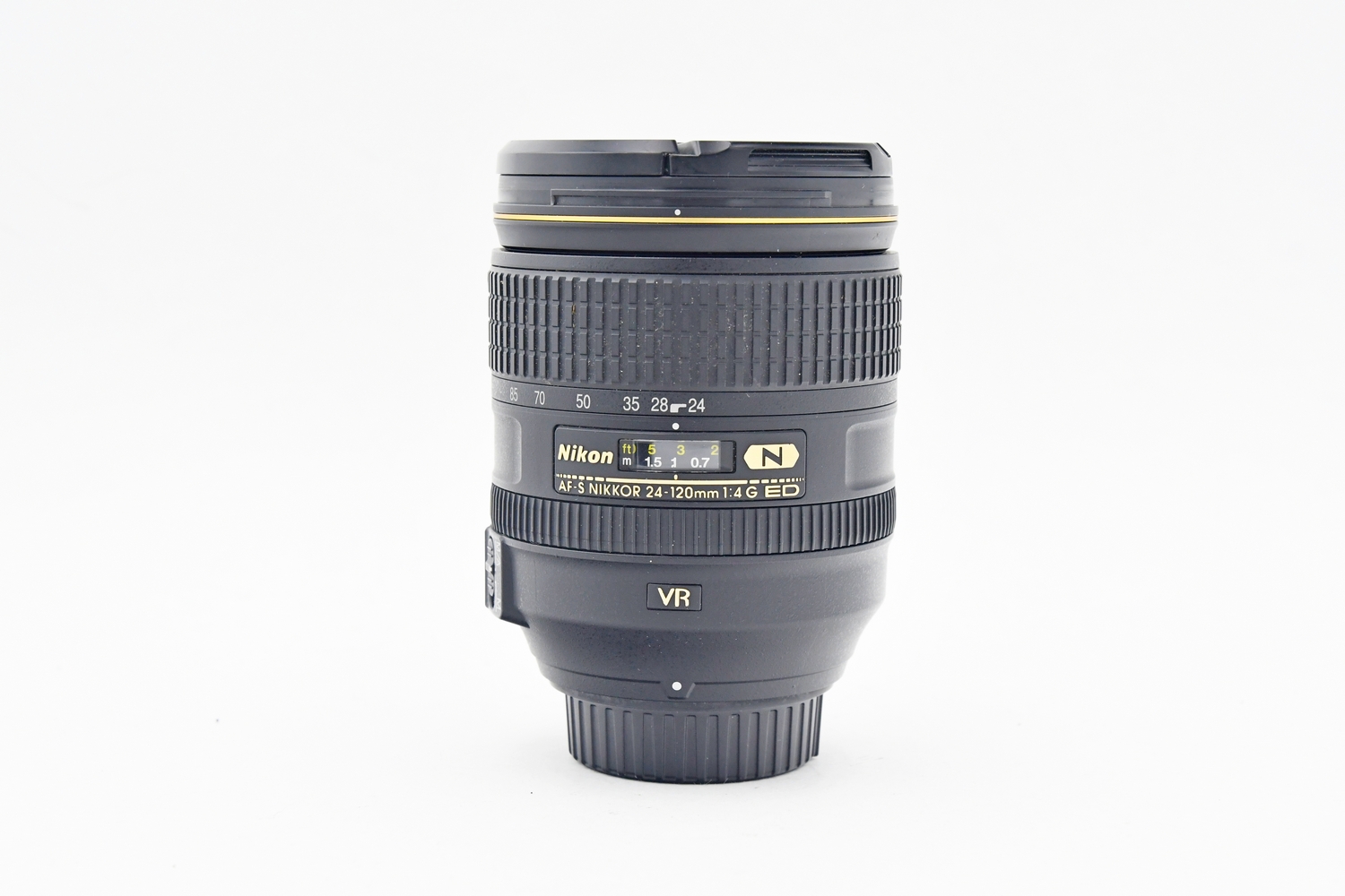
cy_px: 448
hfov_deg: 29.2
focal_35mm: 69
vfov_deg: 19.7
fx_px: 2578
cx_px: 672
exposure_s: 1/160
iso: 1250
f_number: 7.1
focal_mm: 46
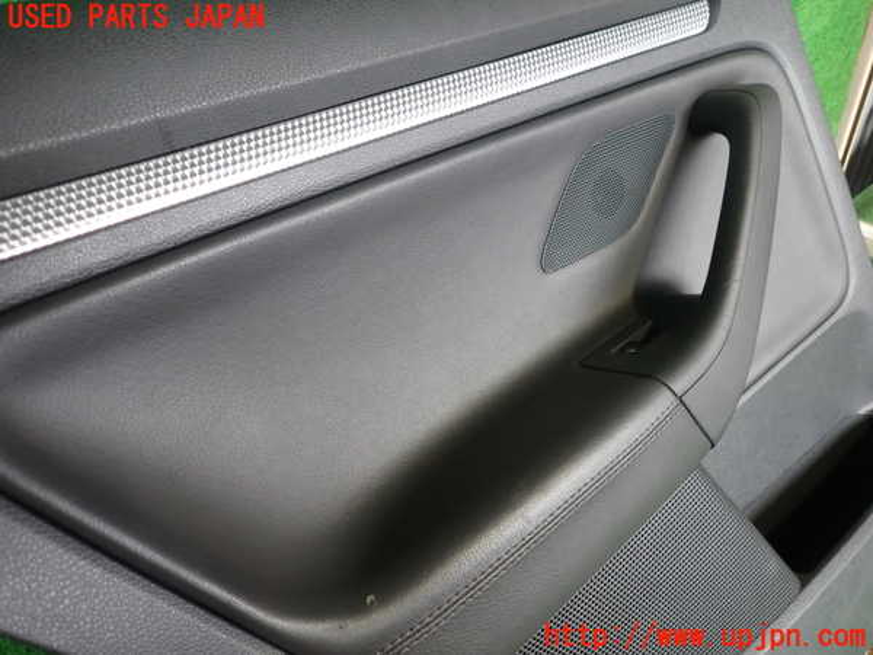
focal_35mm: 25
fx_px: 630
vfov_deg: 54.9
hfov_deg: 69.4
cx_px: 436
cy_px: 328
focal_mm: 4.5
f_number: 2
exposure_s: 1/30
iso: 200
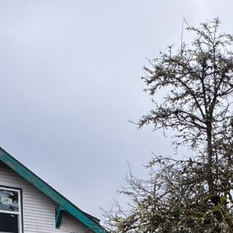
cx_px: 281
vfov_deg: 24.2
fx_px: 449
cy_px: 329
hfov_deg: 25.9
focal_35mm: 59
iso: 40
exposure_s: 1/297
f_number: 2.2
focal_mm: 2.22
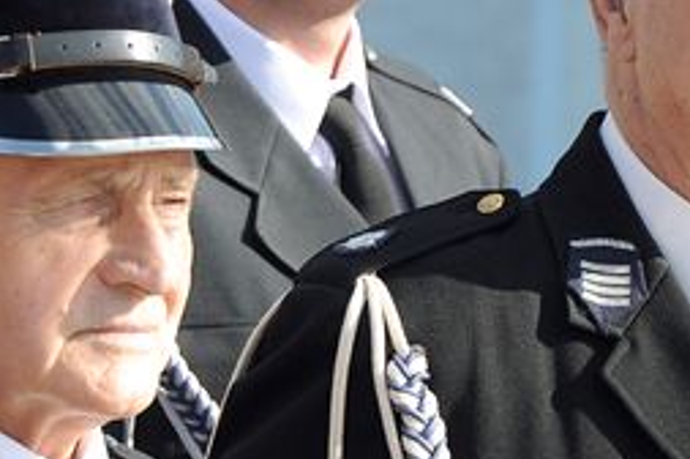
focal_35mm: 530
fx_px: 10139
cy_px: 332
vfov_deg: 2.6
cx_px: 65
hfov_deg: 3.9
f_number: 6.3
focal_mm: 105
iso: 400
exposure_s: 1/640
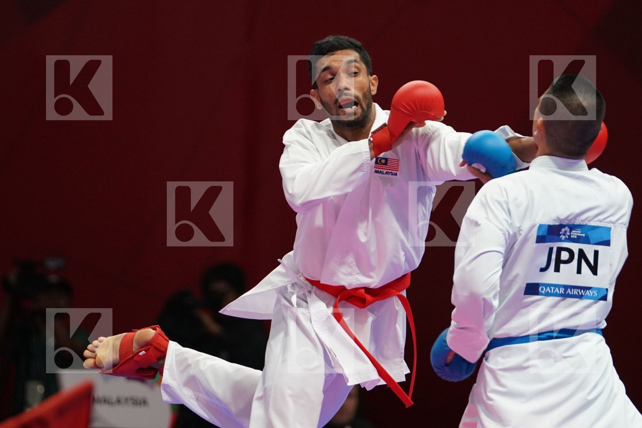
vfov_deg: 3.7
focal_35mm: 369
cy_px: 214
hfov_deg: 5.6
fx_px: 6580
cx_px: 321
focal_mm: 246
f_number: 4
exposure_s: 1/1000
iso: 3200
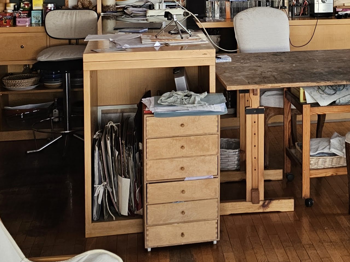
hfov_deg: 26.0
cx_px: 324
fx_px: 728
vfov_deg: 19.8
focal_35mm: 72
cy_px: -5
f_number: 1.7
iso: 160
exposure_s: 1/100
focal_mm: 6.3
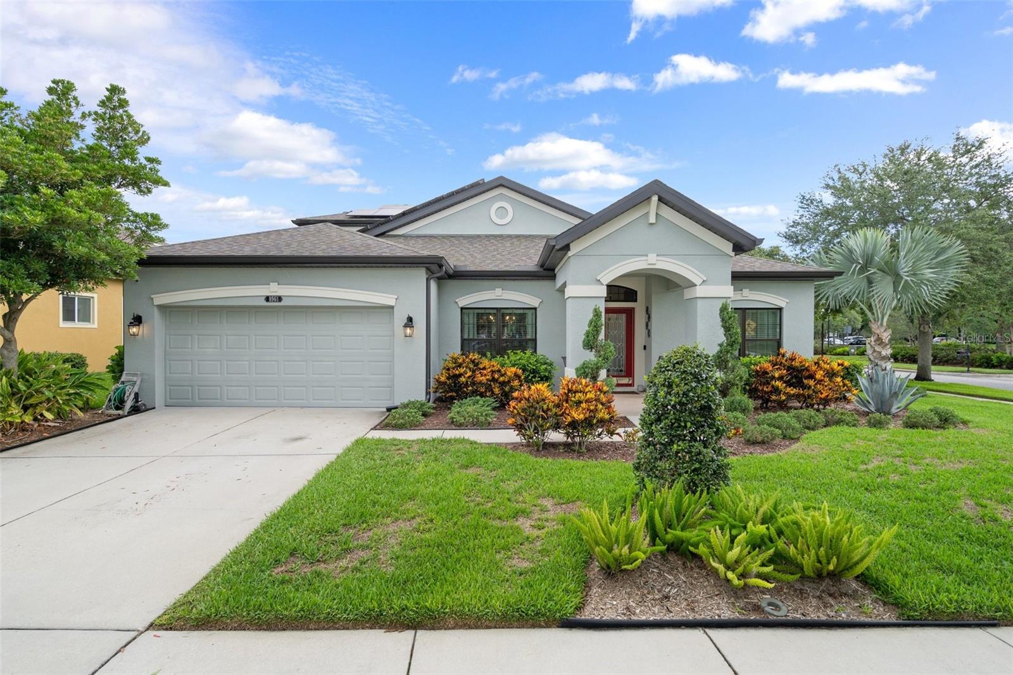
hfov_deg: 93.3
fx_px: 478
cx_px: 506
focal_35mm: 17
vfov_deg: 70.4
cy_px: 338
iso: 320
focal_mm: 17
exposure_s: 1/200
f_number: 8
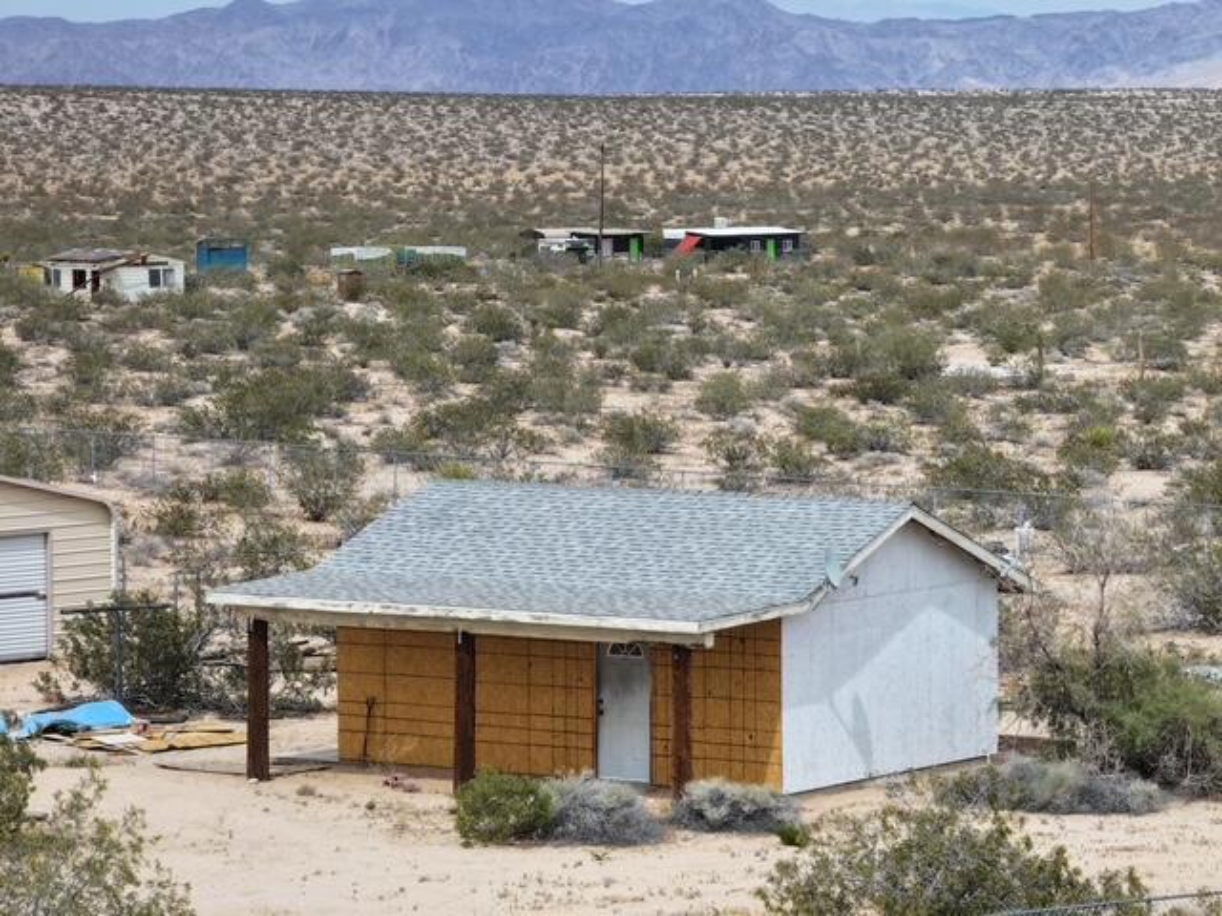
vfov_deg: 8.9
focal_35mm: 166
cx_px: 611
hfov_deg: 11.9
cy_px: 458
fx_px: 5860
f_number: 3.4
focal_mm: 30.71
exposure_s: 1/800
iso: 110
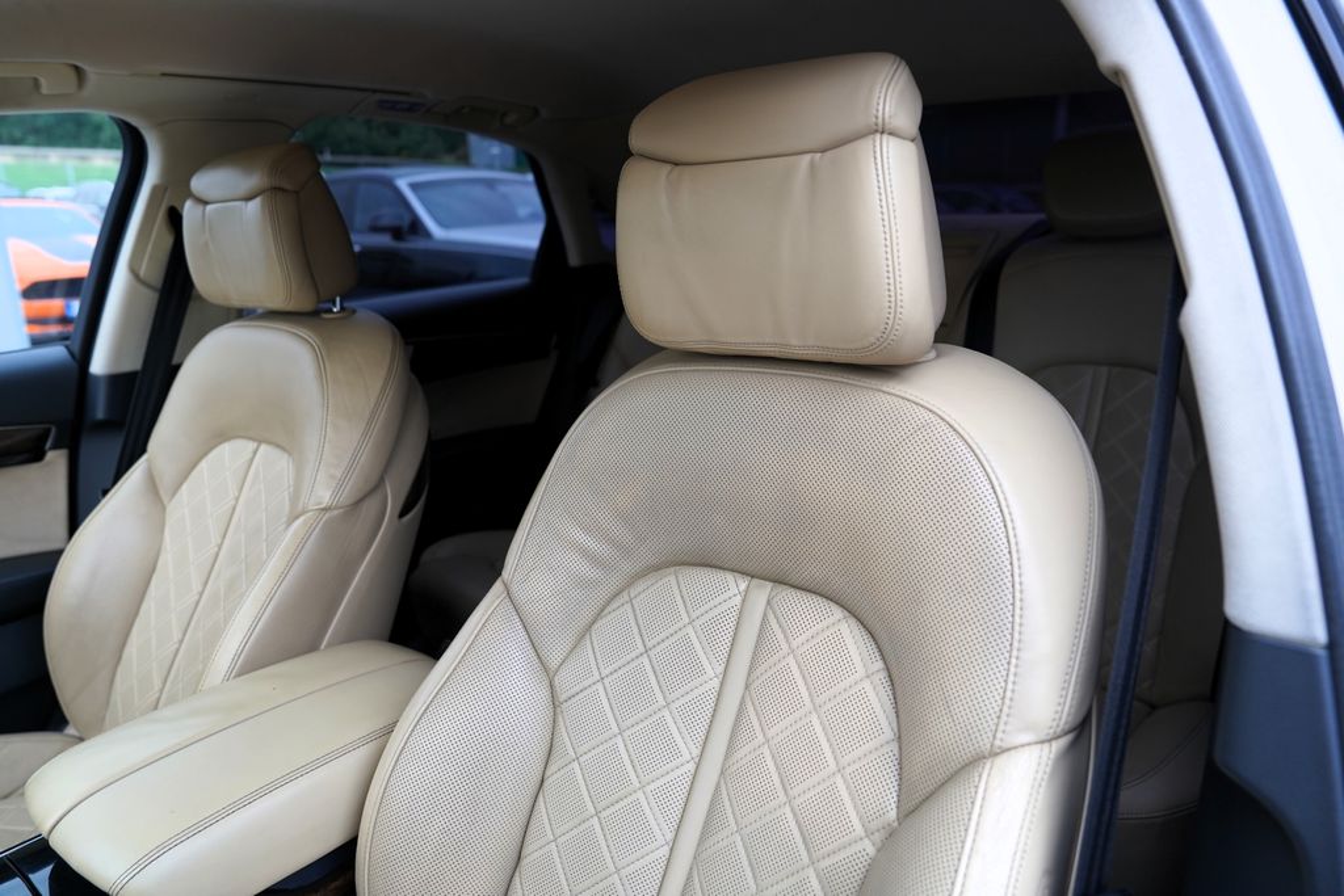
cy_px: 448
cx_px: 672
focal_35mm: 24
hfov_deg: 73.7
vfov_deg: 53.1
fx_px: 896
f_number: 4
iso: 320
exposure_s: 1/60
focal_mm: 24
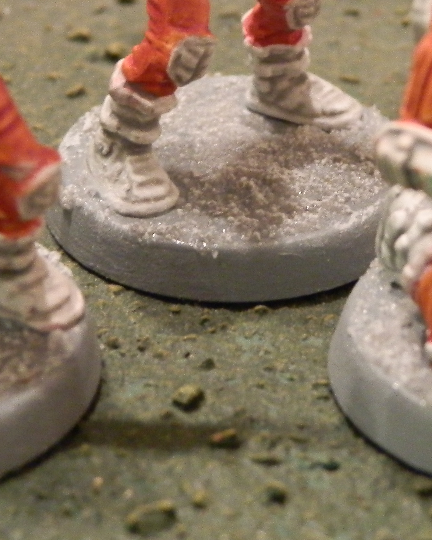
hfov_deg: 10.7
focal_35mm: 144
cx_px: 267
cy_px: 77
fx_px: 2302
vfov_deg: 13.3
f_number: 3.7
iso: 320
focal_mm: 10.99
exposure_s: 1/8
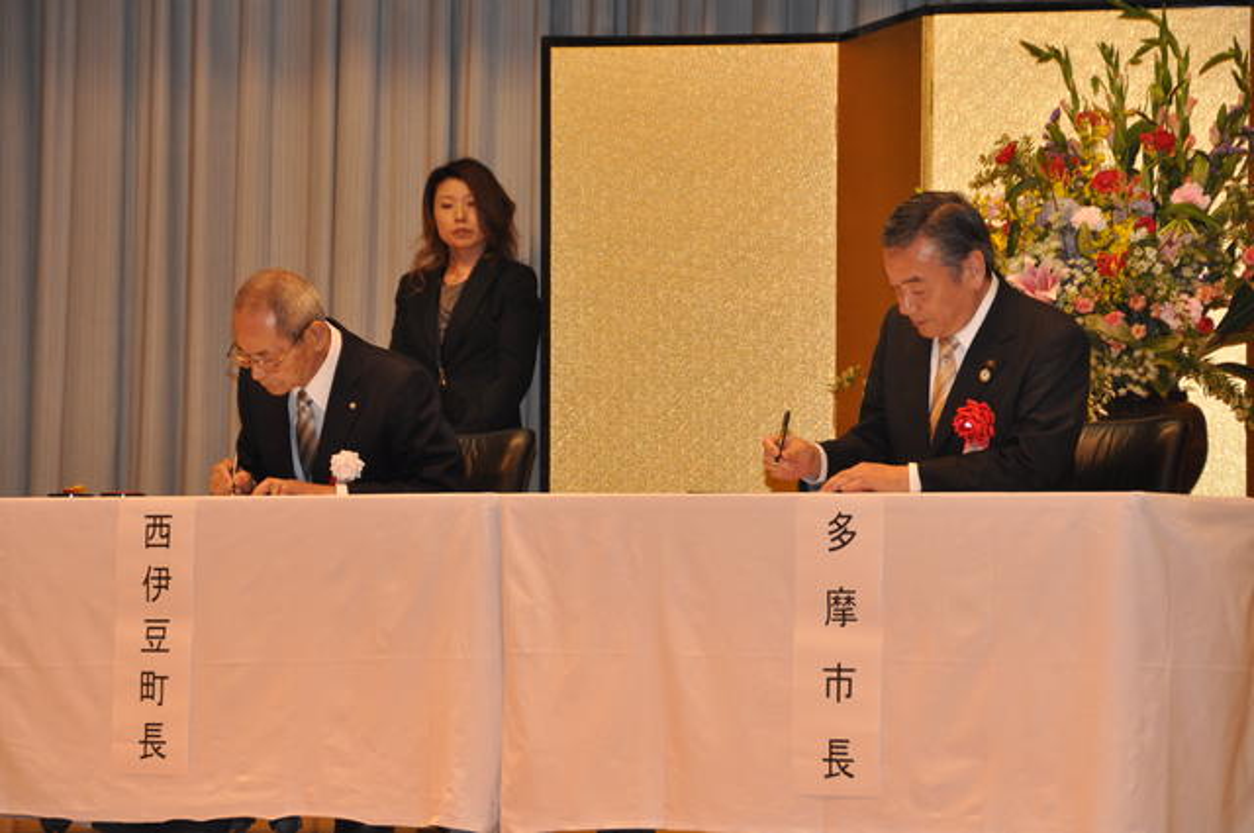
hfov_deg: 12.2
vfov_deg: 8.1
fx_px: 5845
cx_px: 627
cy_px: 416
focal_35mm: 168
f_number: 5.3
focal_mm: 112
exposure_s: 1/60
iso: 640
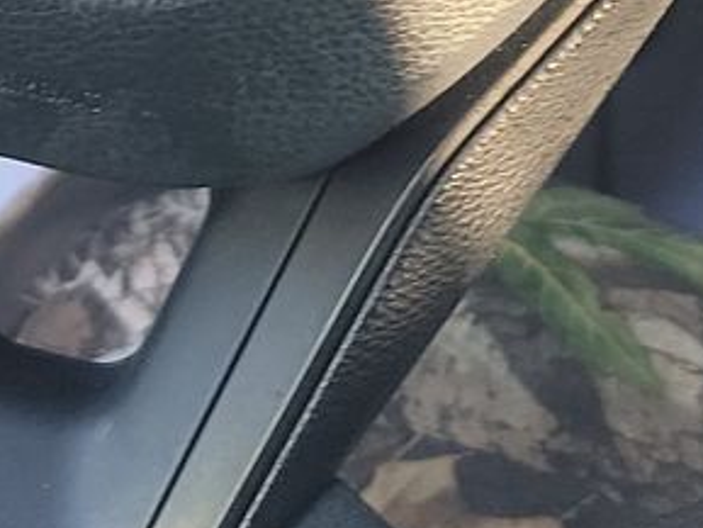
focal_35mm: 133
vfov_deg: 10.2
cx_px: 192
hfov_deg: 14.8
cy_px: -569
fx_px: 2702
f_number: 1.8
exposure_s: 1/59
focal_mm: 6.7
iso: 156
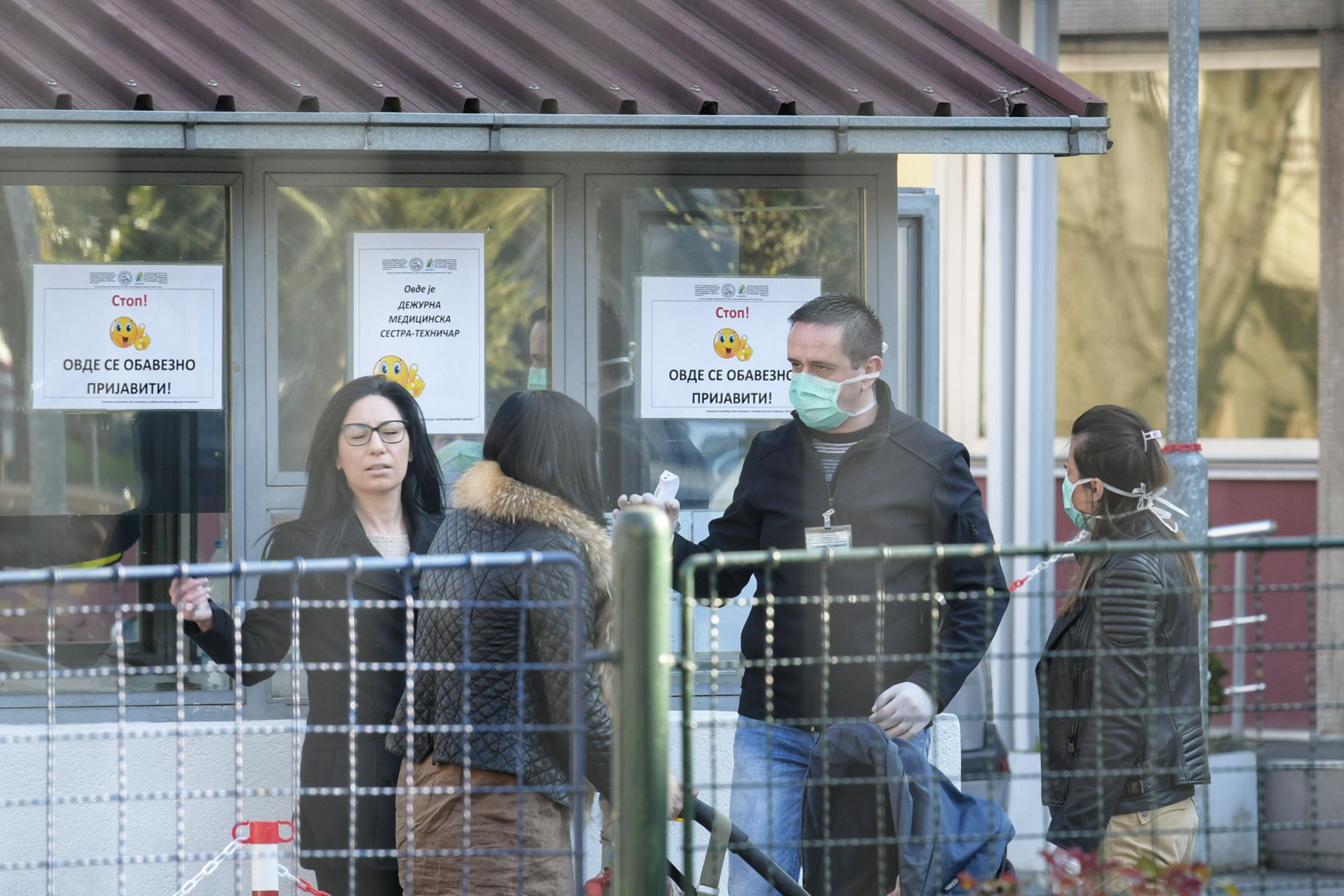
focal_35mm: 200
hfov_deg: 10.3
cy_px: 448
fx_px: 7466
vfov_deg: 6.9
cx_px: 672
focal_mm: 200
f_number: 6.3
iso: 320
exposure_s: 1/125
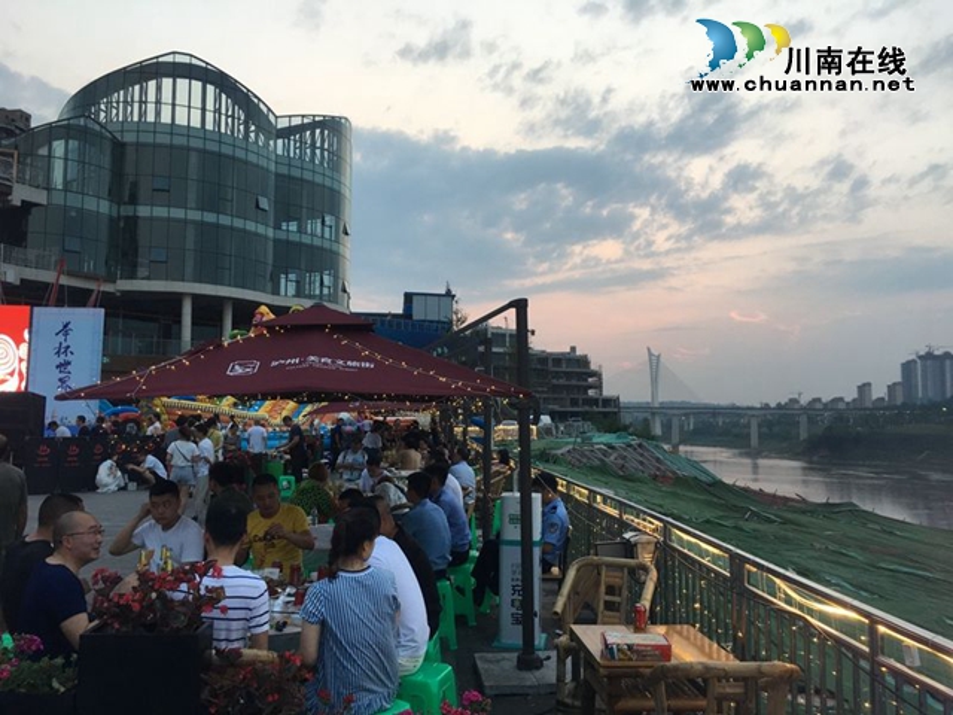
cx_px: 476
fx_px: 798
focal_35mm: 29
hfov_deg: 61.7
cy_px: 358
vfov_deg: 48.2
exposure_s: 1/100
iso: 40
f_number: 2.2
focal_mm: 4.15
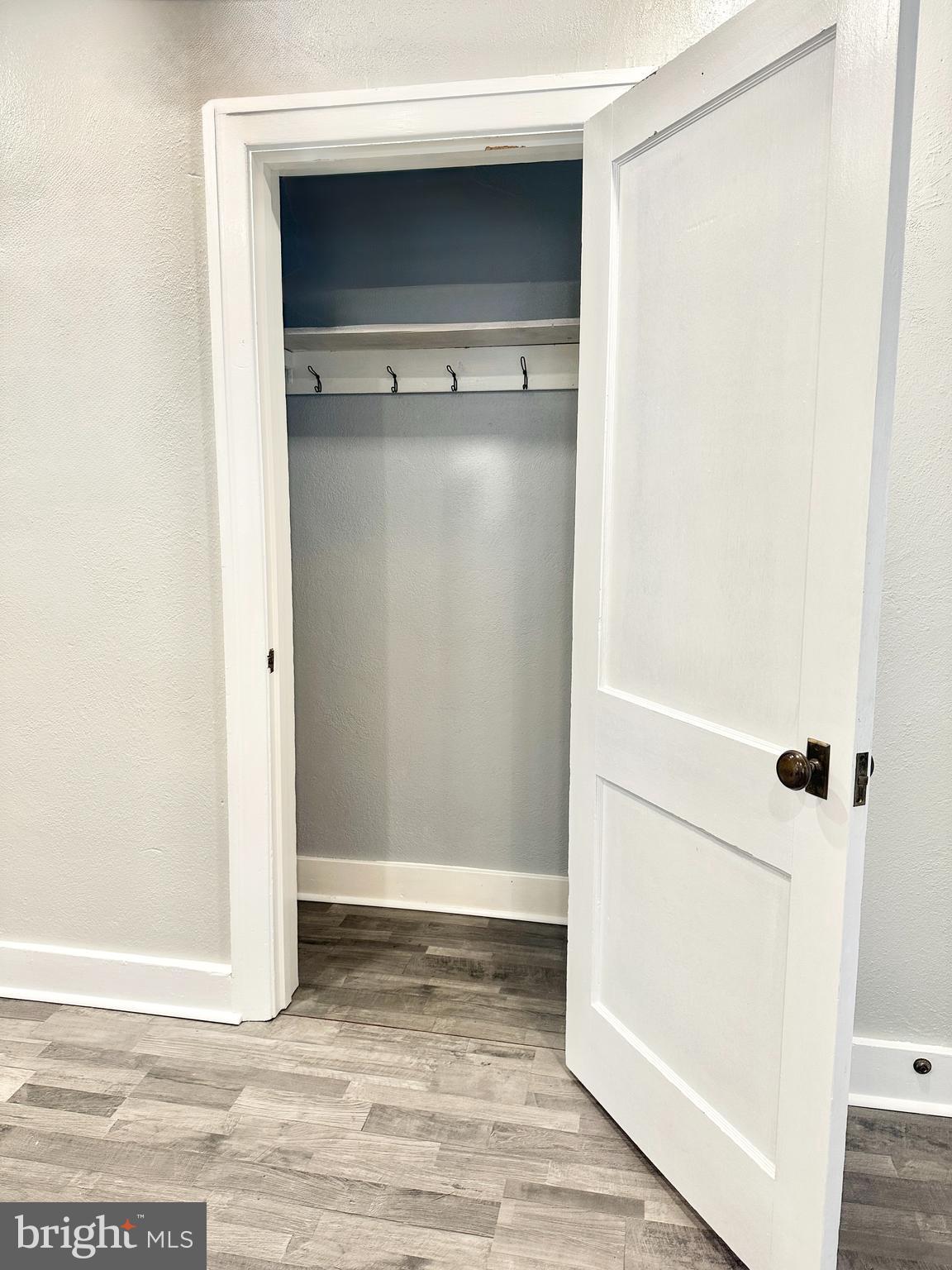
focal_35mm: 24
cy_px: 635
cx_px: 476
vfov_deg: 71.6
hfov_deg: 56.8
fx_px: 880
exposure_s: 1/60
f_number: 1.78
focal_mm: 6.86
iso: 125
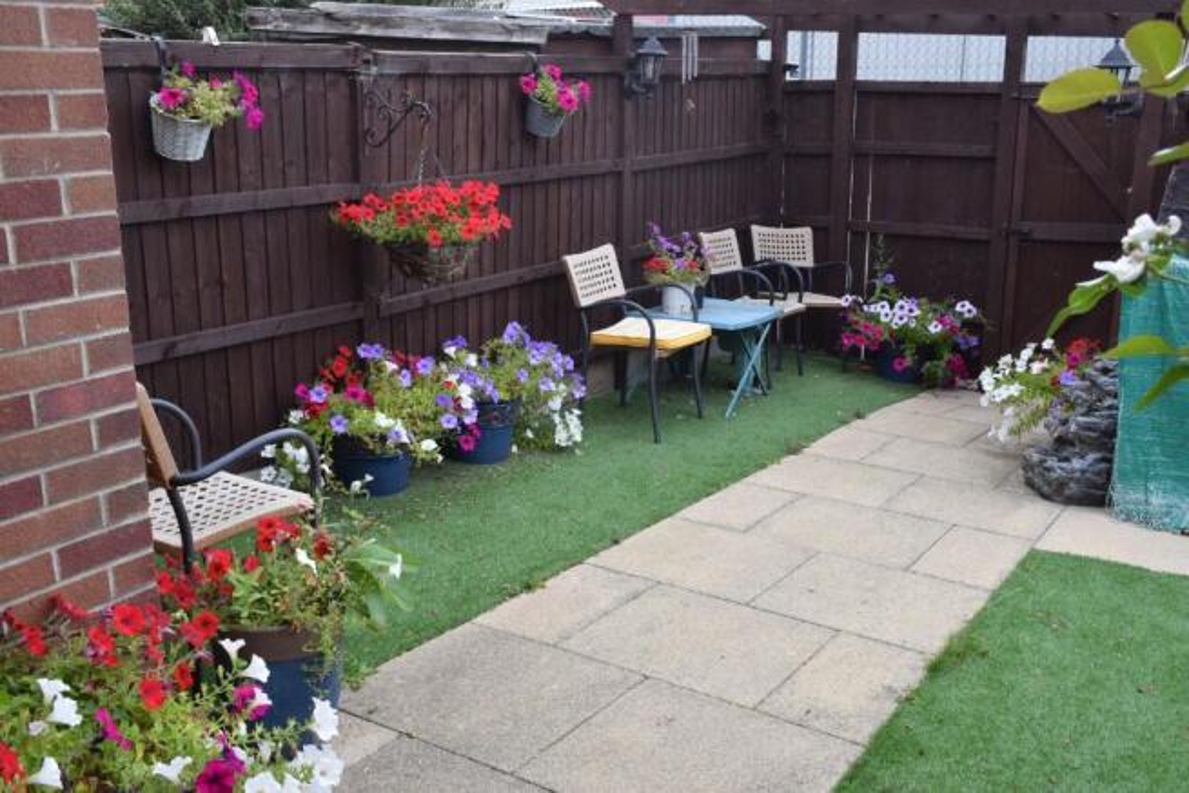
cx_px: 594
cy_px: 396
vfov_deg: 38.4
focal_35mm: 34
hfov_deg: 55.1
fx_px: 1140
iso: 800
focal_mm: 23
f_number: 9
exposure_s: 1/125
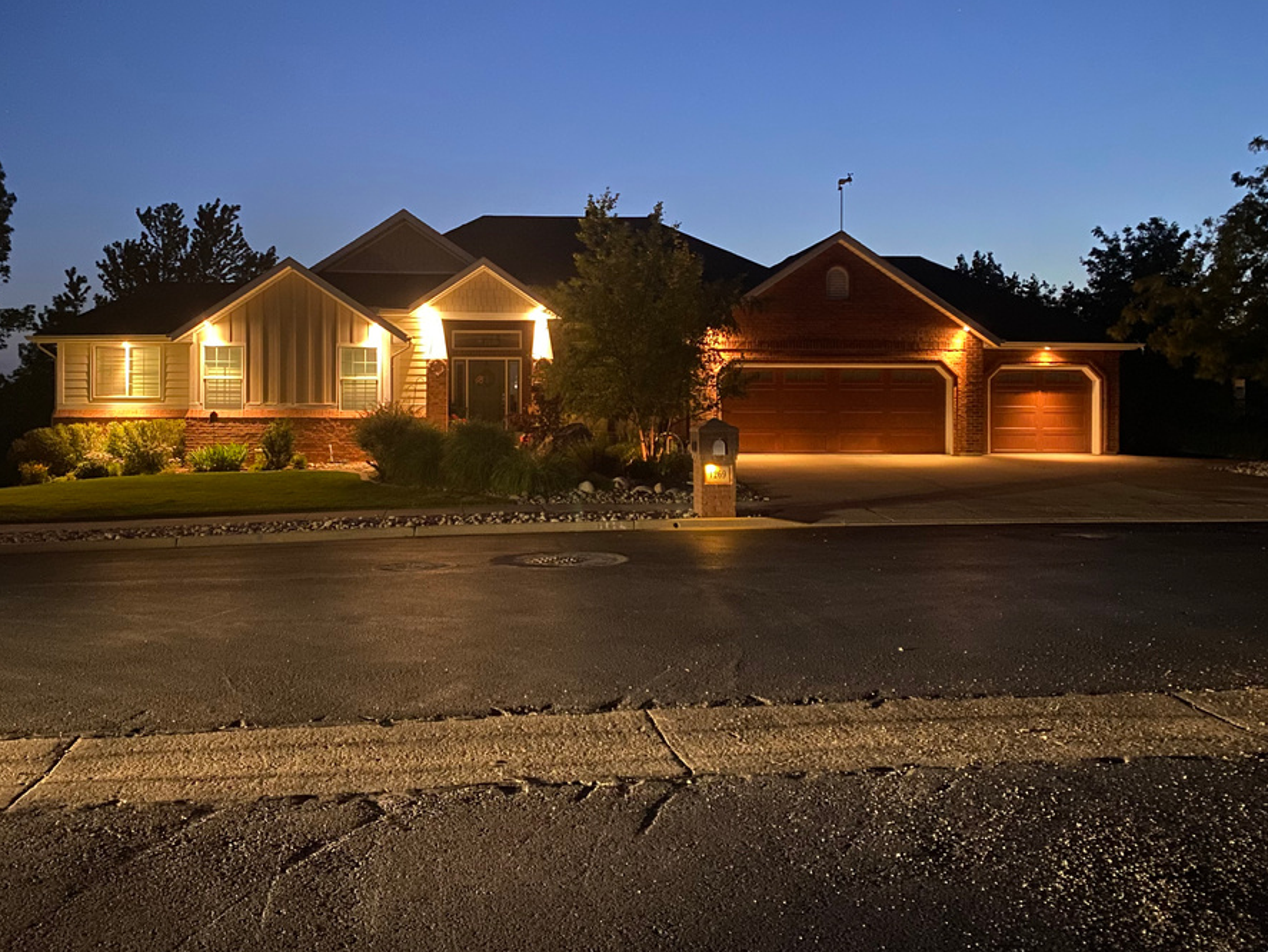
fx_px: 1099
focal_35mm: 30
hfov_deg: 59.8
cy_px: 420
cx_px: 555
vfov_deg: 46.7
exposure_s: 1/8
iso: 640
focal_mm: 4.25
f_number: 1.8
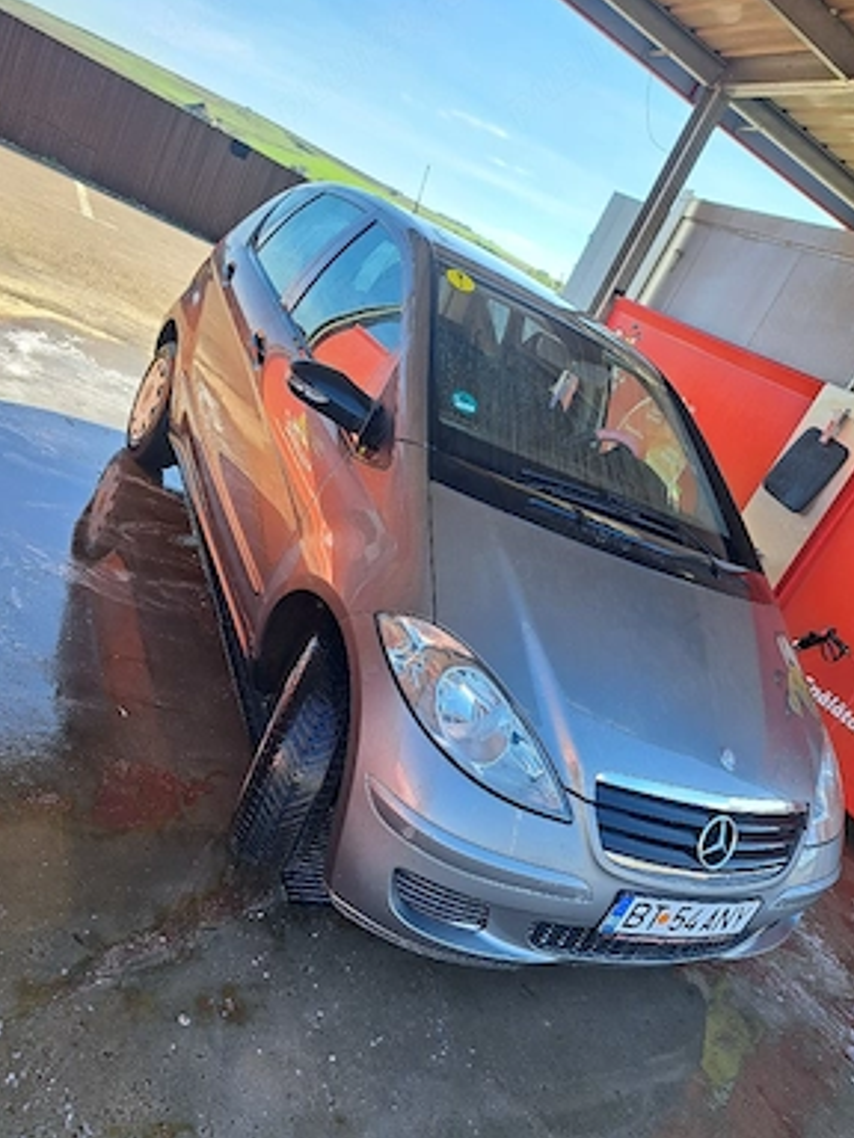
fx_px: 822
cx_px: 430
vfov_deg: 69.4
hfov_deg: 54.9
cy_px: 548
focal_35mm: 25
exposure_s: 1/189
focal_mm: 5.23
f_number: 1.8
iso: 50
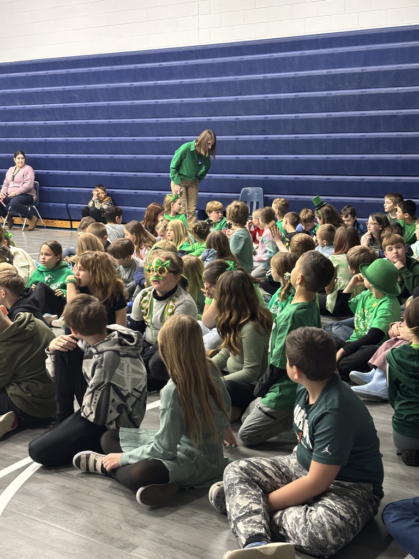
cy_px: 280
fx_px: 839
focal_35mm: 52
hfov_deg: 28.0
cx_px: 210
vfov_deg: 36.8
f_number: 1.6
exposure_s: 1/30
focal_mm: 5.96
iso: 320
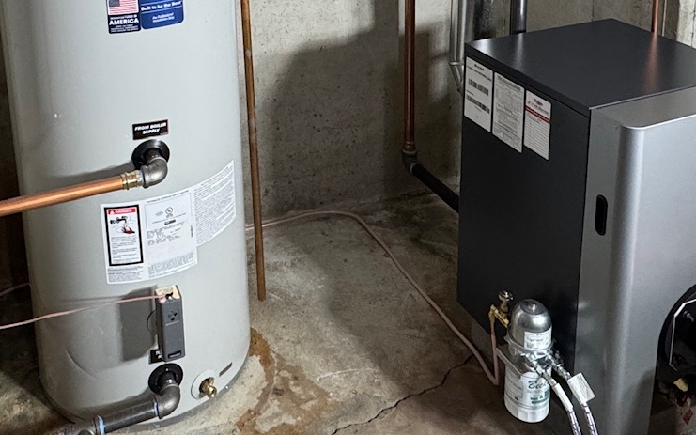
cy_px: -53
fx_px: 778
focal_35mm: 41
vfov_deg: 28.2
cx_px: 271
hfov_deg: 47.9
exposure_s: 1/120
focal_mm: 2.22
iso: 250
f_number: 2.2
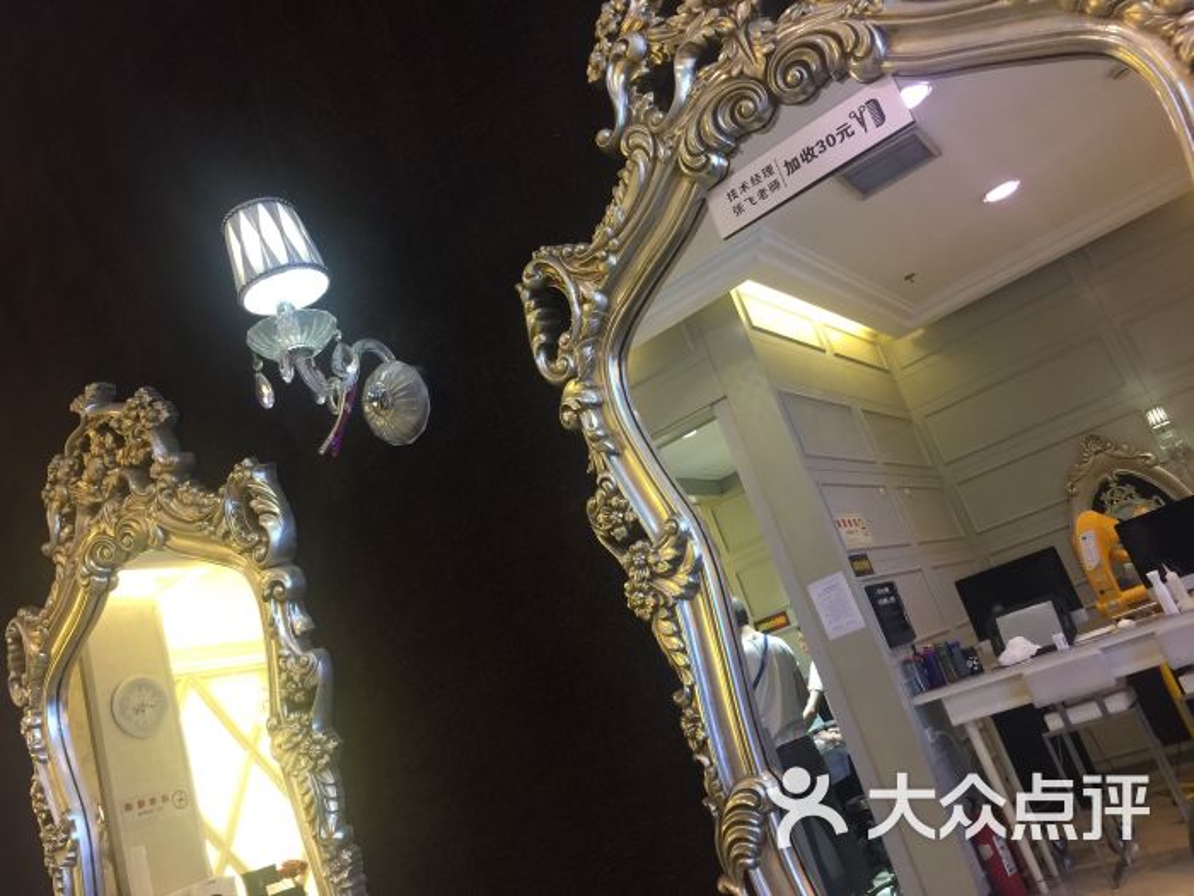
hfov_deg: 61.7
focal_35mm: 29
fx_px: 1000
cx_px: 597
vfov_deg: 48.2
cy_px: 448
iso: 64
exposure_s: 1/17
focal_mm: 4.15
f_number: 2.2
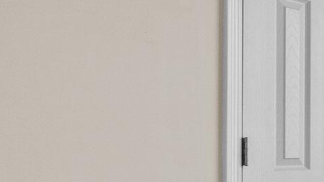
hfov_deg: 17.7
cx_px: 680
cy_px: 150
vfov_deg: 16.4
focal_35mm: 73
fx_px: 627
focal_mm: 16
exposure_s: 1/6
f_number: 8
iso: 400
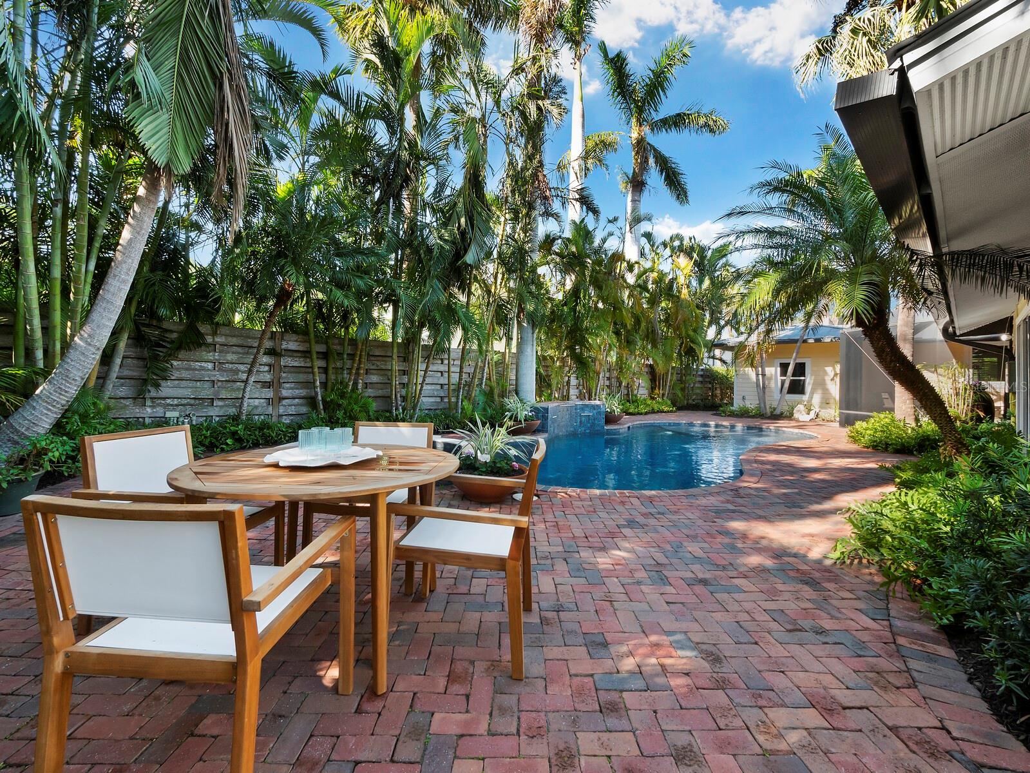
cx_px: 515
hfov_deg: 102.1
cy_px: 386
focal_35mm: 14
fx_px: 417
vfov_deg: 85.7
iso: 400
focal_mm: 7
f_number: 11
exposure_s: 1/40
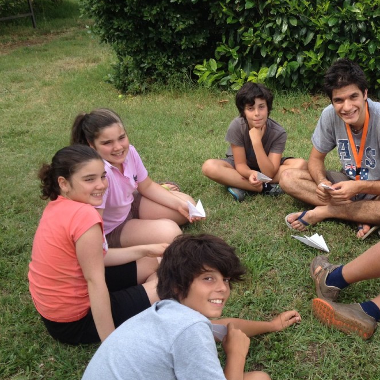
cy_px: 212
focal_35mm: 48
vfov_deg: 35.3
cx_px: 294
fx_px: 596
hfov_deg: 34.5
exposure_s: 1/484
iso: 50
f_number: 2.4
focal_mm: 4.28
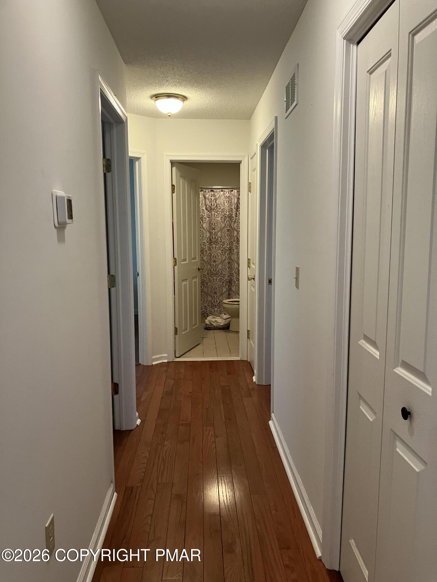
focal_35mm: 28
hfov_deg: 49.7
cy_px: 291
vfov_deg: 63.4
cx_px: 218
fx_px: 471
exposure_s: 1/60
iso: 160
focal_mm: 3.99
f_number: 1.8
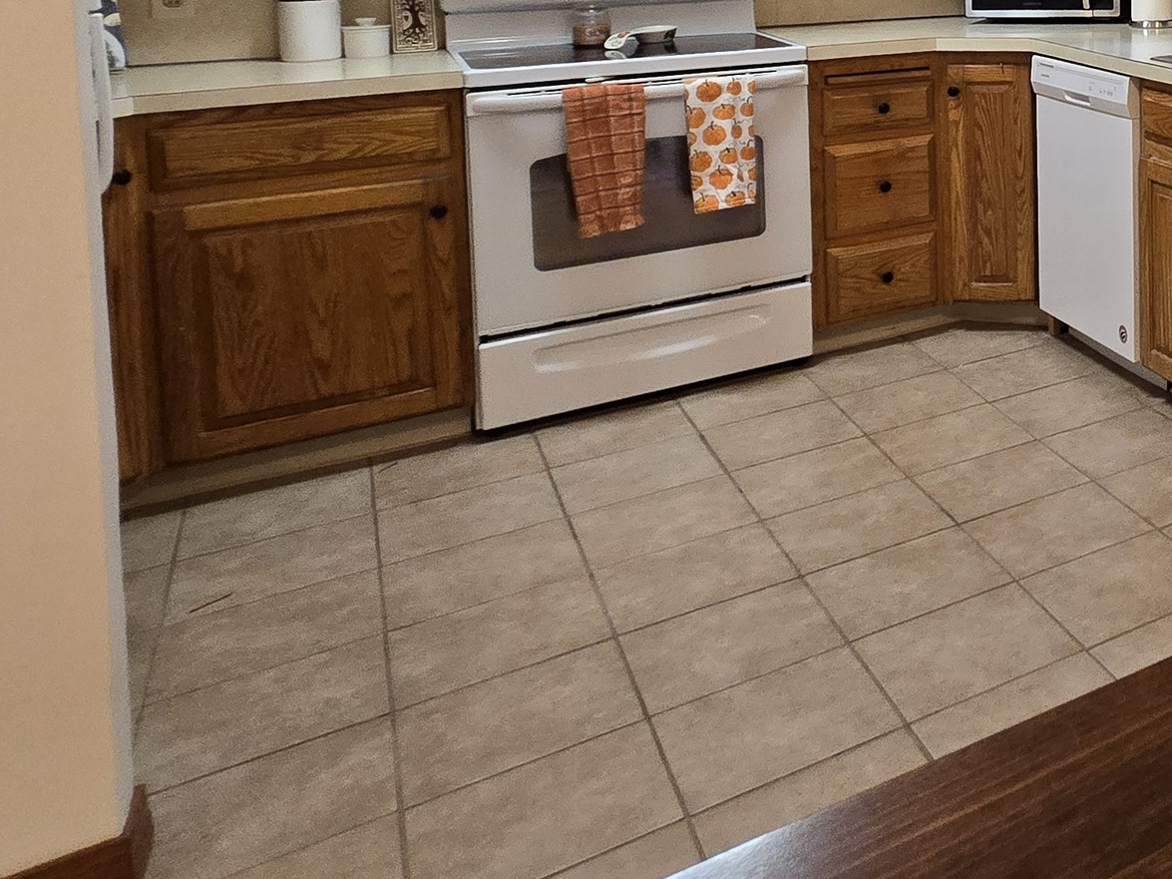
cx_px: 1471
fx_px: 1151
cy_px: -40
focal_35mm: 34
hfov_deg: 37.4
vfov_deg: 36.6
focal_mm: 2.2
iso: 320
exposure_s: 1/60
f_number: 2.2
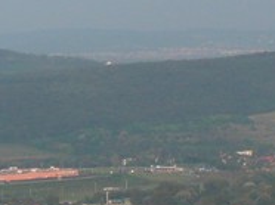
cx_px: -154
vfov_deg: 3.4
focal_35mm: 441
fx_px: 3499
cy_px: 83
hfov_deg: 4.5
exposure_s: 1/320
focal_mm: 16.4
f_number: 5.6
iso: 100
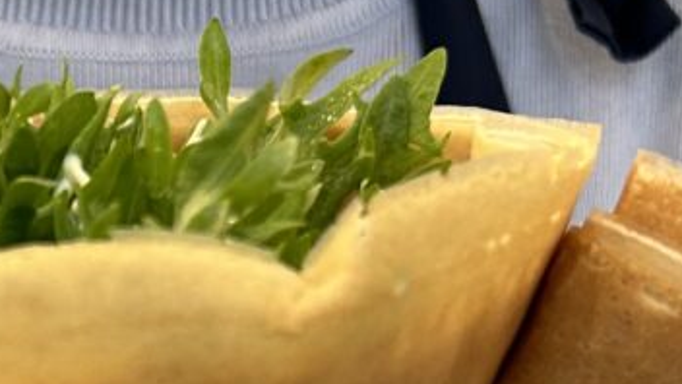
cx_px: 17
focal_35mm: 103
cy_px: 873
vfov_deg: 10.4
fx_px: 1863
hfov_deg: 20.2
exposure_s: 1/100
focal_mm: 5.7
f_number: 1.5
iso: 125
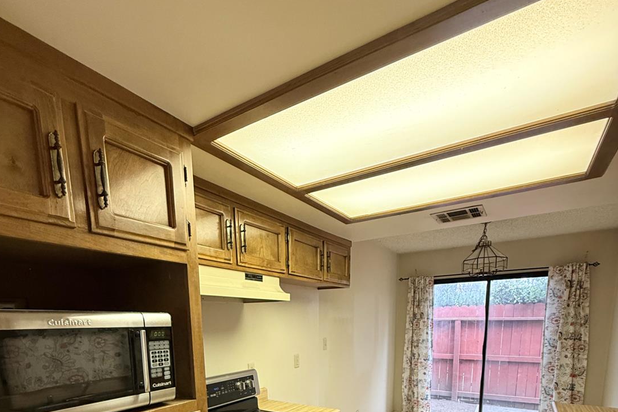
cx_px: 302
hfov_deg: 84.0
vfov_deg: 53.6
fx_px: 343
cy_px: 376
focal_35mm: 20
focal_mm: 2.22
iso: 400
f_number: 2.2
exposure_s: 1/60
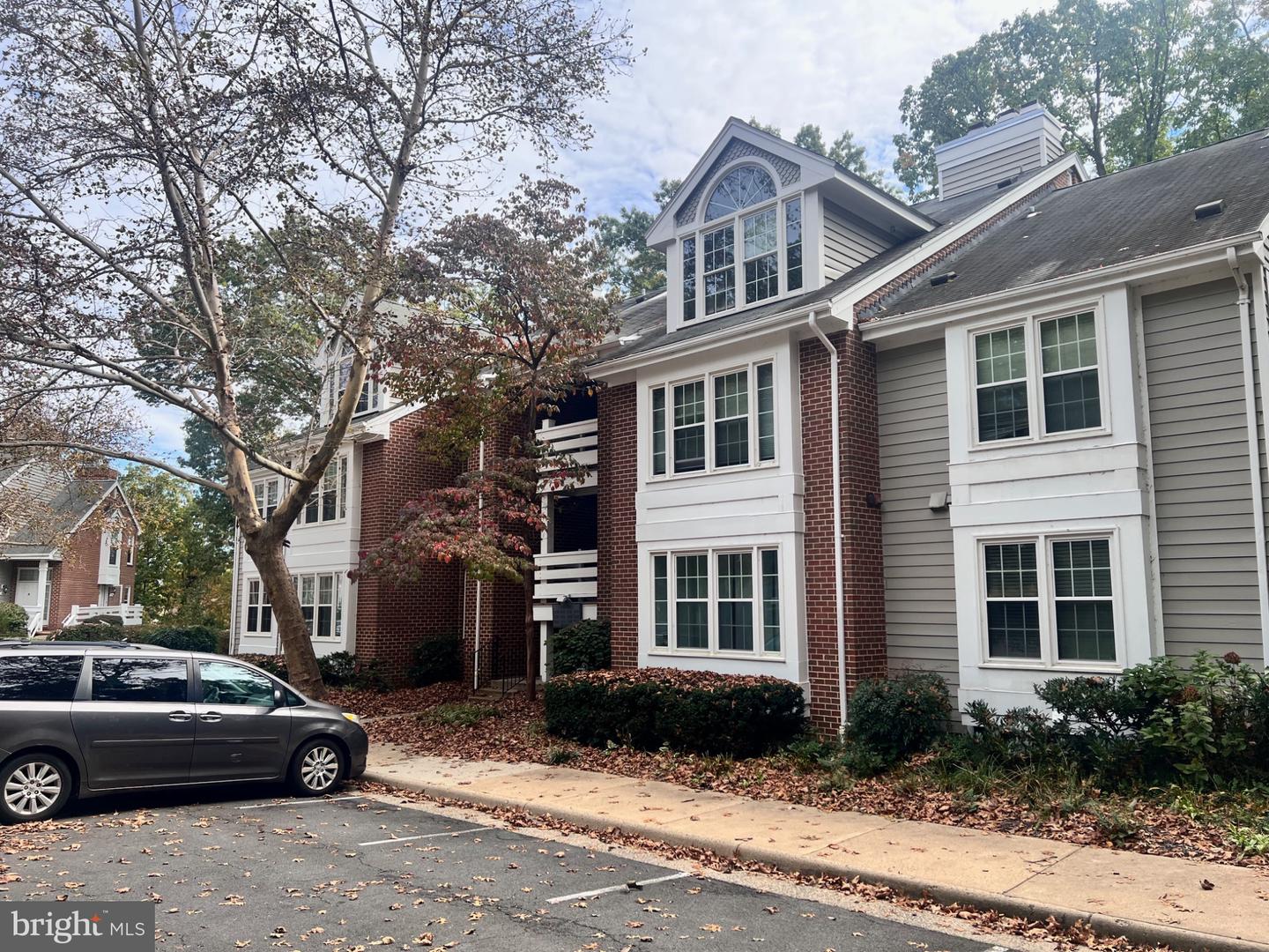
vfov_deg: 53.1
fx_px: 953
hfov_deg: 67.3
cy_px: 476
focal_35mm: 26
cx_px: 634
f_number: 1.5
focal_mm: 5.7
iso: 50
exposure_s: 1/1553
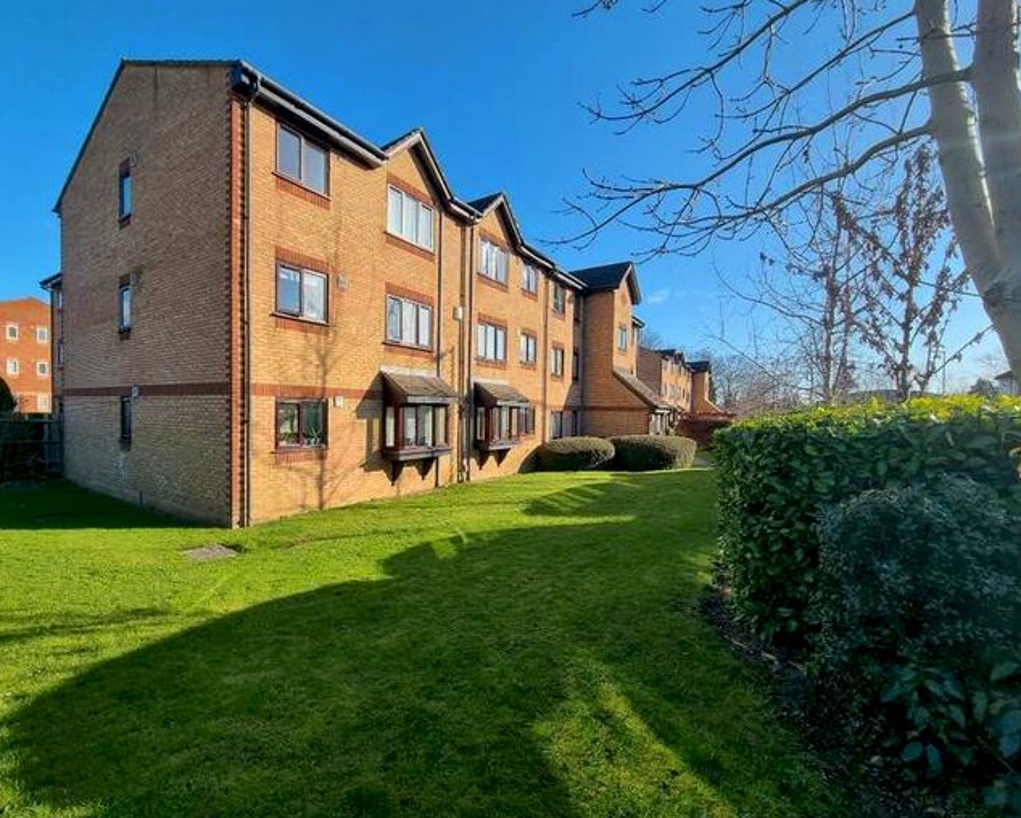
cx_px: 470
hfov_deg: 100.5
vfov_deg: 88.0
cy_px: 419
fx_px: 423
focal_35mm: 14
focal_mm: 2.2
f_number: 2.2
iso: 50
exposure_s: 1/874
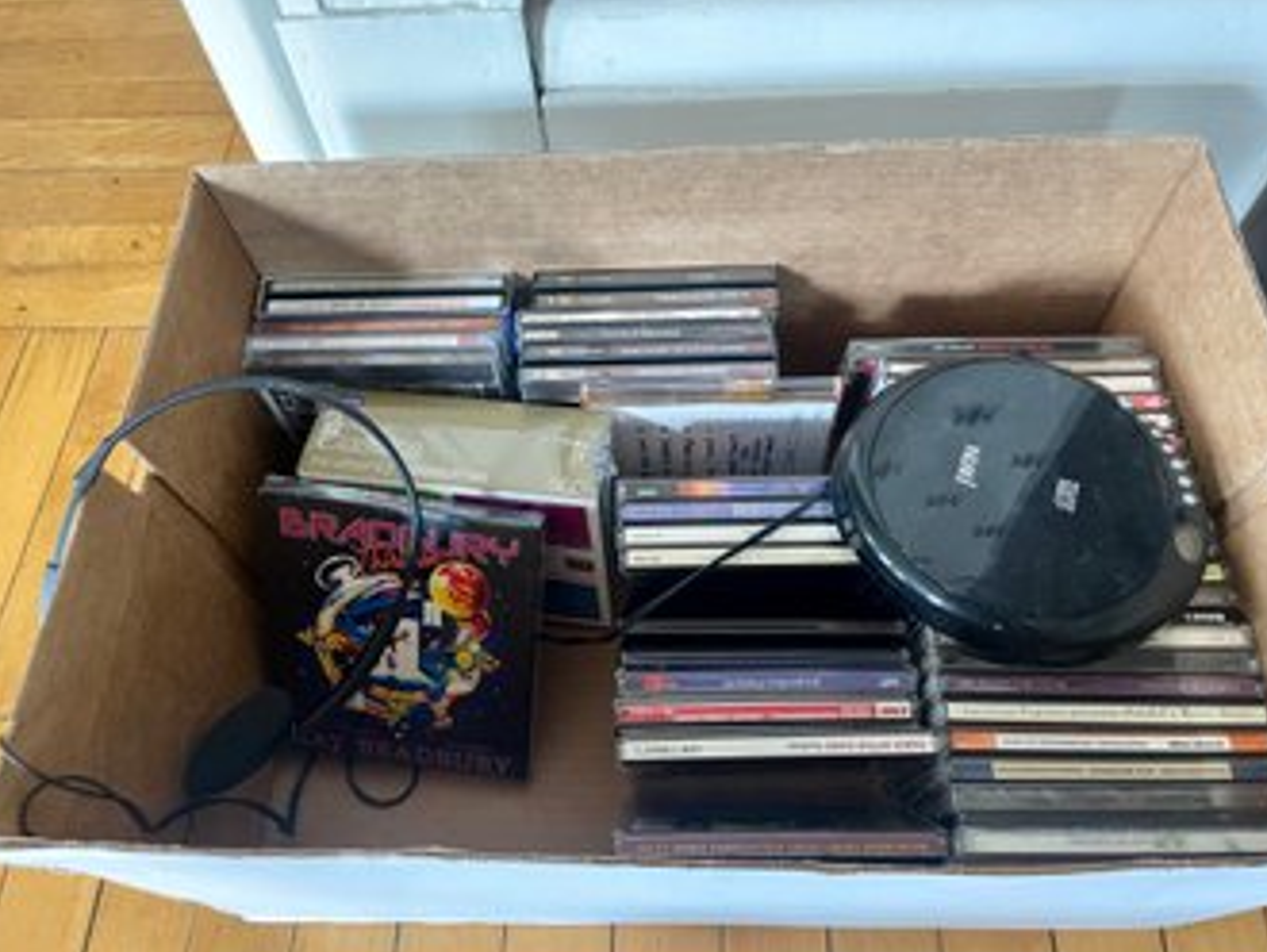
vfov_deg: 51.4
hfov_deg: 65.3
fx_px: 989
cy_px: 478
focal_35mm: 27
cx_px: 624
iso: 640
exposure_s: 1/30
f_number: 1.6
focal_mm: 4.2
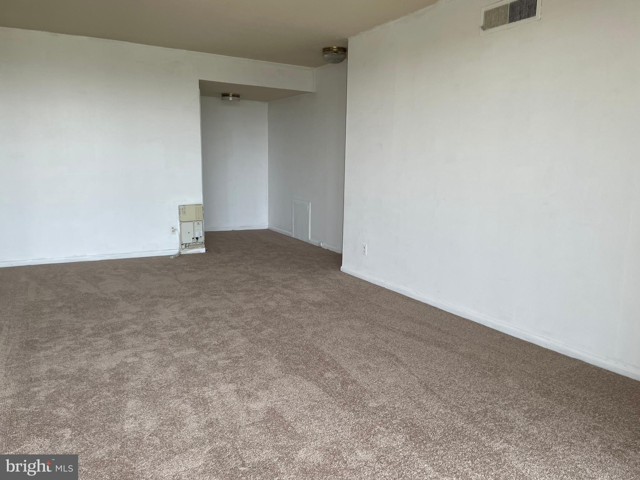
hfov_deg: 67.3
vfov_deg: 53.1
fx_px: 481
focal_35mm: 26
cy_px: 240
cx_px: 320
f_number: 1.6
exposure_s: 1/121
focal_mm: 4.2
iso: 40
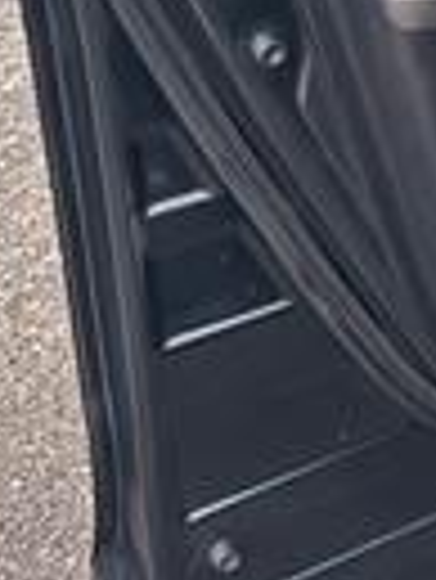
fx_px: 2163
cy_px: -315
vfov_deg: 14.2
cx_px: 939
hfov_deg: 10.4
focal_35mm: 129
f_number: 1.5
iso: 64
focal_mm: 5.7
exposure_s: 1/120
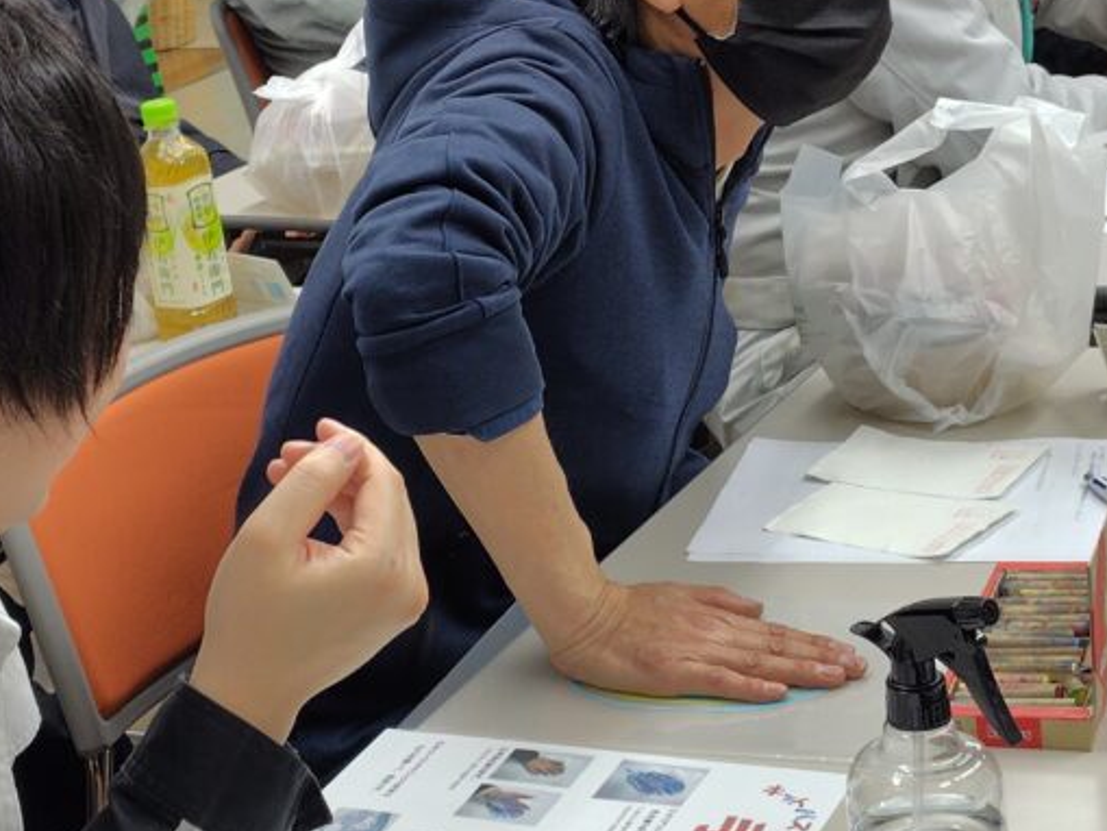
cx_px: 542
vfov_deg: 33.5
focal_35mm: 43
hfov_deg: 43.8
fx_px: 1375
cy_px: 328
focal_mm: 5.6
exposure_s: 1/60
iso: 150
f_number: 1.9
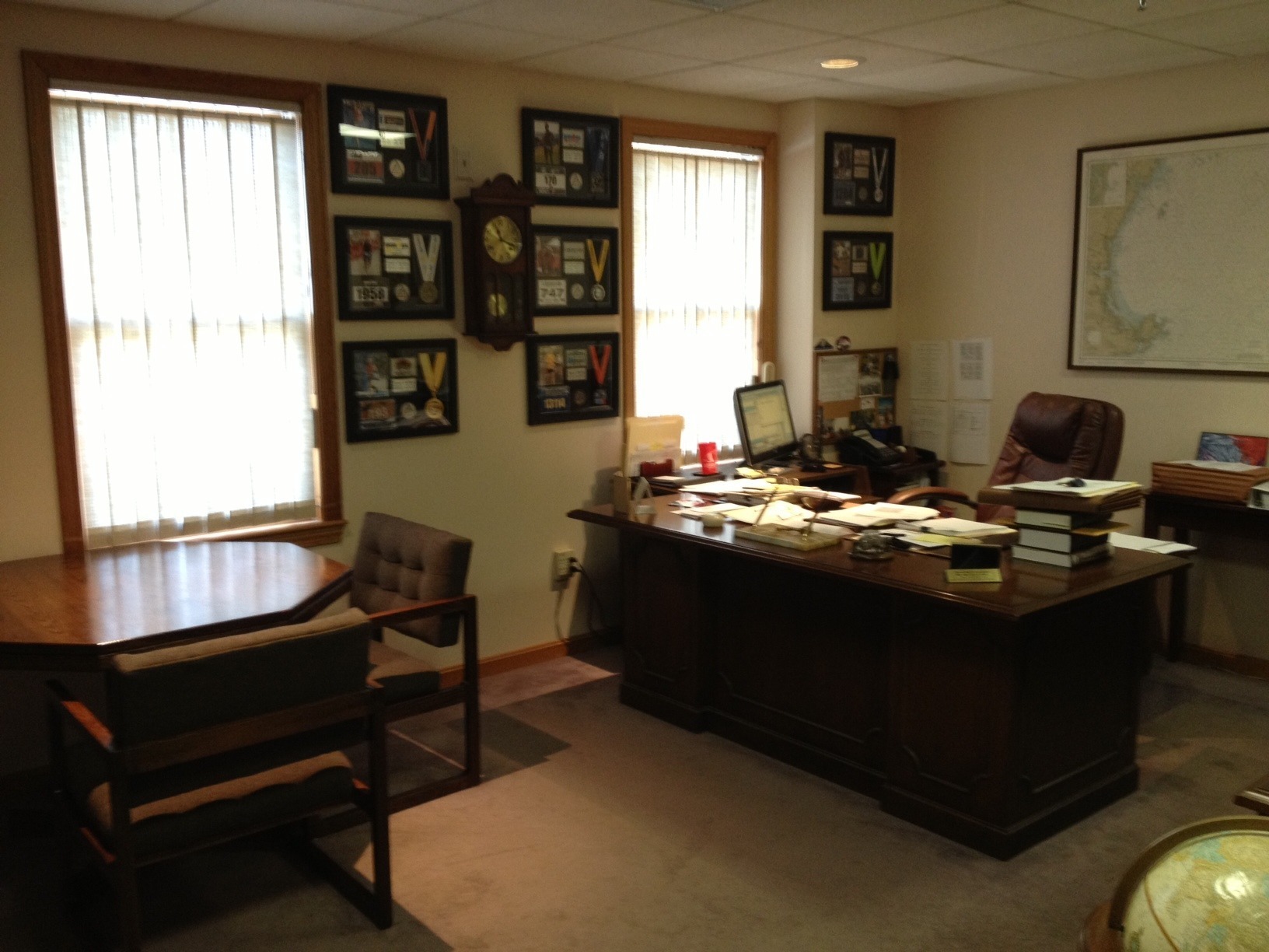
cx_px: 634
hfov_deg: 52.6
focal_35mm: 35
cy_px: 476
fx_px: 1283
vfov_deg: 40.7
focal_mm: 4.28
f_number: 2.4
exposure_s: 1/20
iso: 125
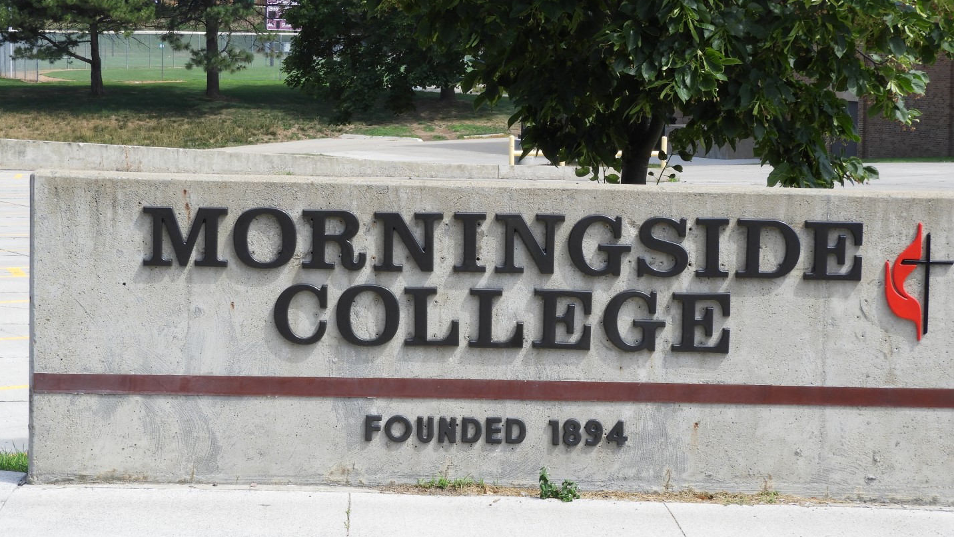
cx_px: 475
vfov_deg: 10.5
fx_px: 2910
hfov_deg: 18.6
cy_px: 281
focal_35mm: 115
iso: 100
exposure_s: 1/250
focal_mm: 18.8
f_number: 4.8
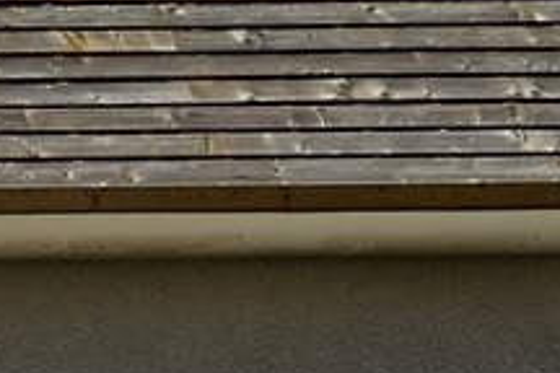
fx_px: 3220
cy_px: 917
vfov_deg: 6.3
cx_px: -1343
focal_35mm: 207
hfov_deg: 7.9
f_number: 9
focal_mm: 18.5
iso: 200
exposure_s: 1/400
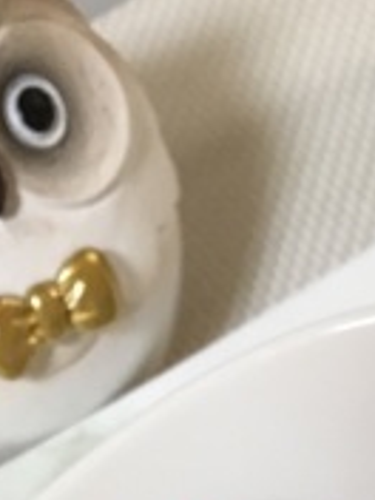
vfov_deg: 17.0
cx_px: 210
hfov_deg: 14.9
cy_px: 847
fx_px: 1430
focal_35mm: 99
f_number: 2.2
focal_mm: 4.15
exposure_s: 1/30
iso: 160
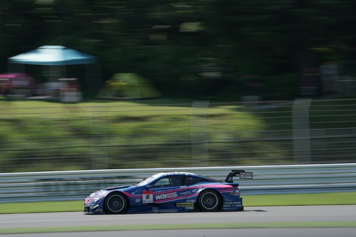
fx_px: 2087
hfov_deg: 9.8
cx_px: 176
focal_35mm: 211
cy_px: 113
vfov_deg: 6.5
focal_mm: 200
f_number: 16
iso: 200
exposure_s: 1/125
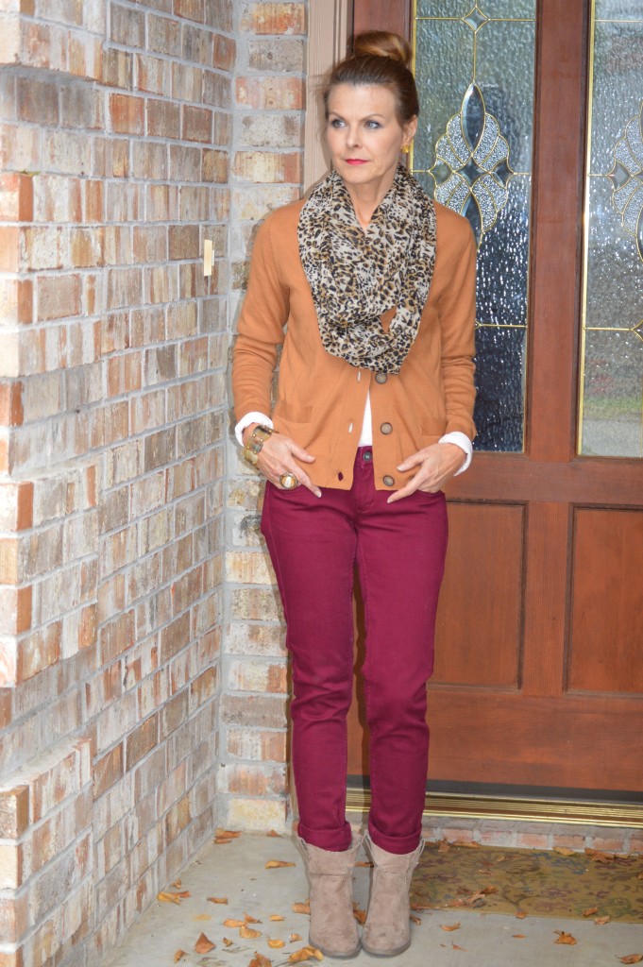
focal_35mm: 82
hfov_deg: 16.5
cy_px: 484
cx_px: 322
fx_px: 2214
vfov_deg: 24.6
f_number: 4
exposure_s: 1/60
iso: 500
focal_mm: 55
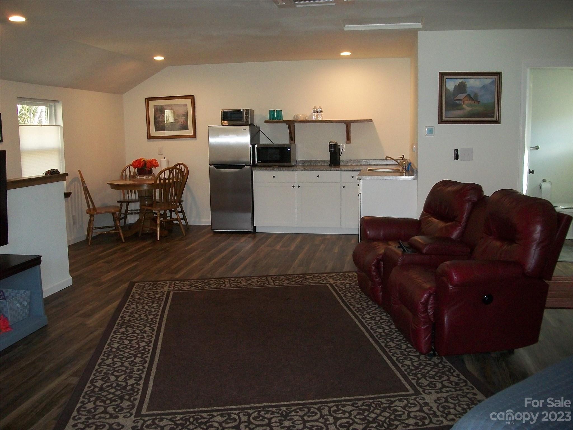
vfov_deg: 44.2
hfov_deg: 56.8
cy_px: 215
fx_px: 530
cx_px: 286
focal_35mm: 32
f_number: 2.9
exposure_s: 1/80
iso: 240
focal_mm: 5.7
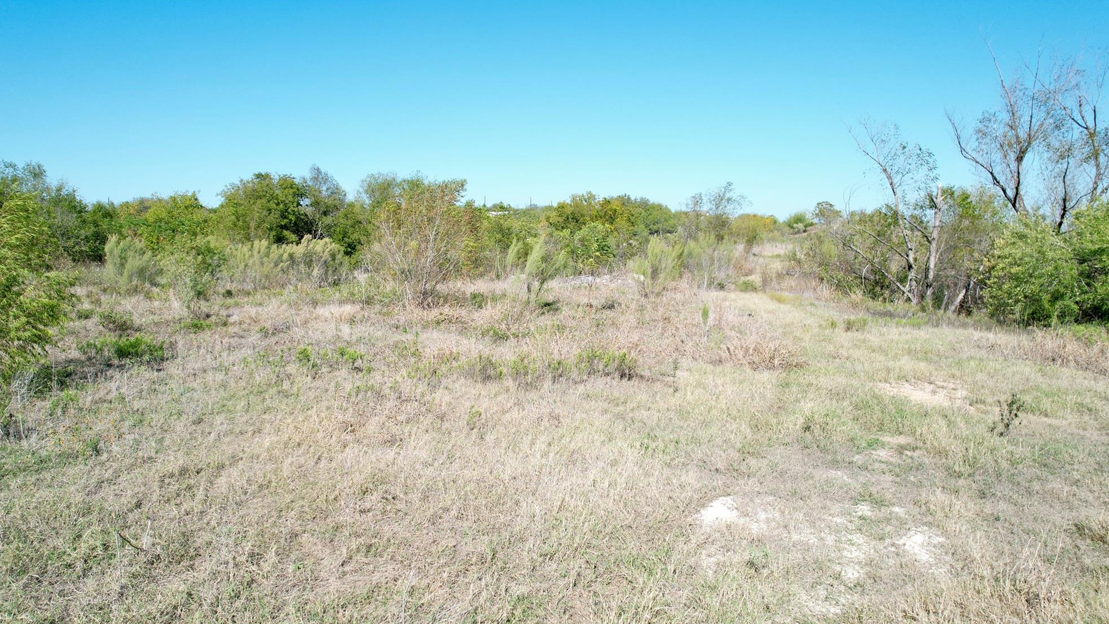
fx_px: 706
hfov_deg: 76.3
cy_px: 324
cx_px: 542
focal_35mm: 24
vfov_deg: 47.7
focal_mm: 8.38
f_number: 2.8
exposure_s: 1/1000
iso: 100
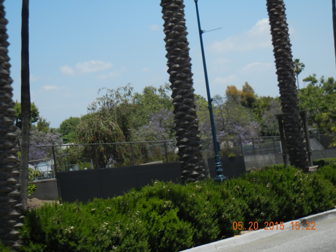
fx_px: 864
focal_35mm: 89
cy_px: 126
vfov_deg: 16.6
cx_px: 168
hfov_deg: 22.0
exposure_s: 1/253
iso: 160
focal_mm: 16
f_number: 8.8
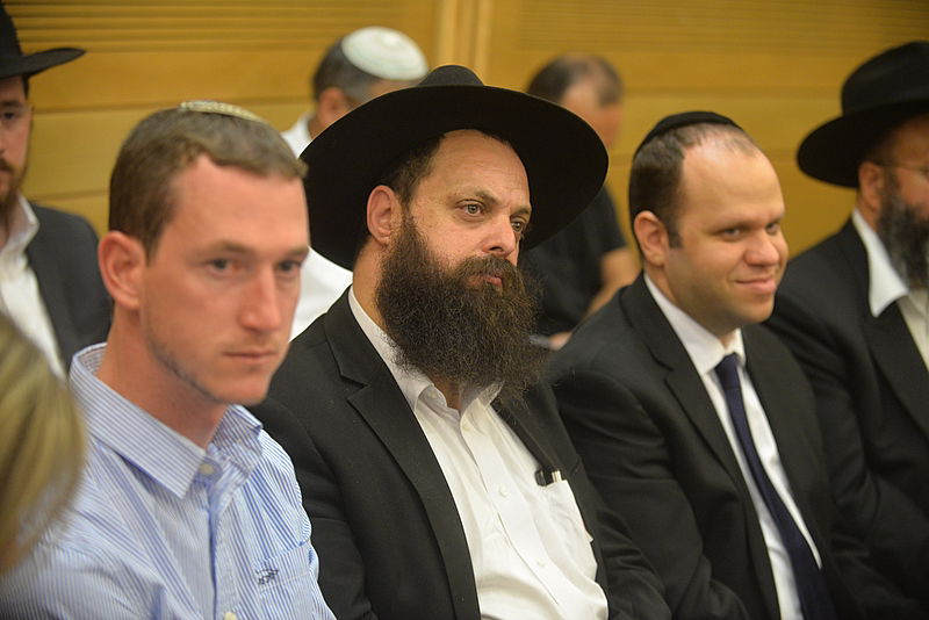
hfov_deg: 24.8
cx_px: 464
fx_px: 2117
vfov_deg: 16.7
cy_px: 310
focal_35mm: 82
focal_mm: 82
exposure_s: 1/160
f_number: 2.8
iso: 2000
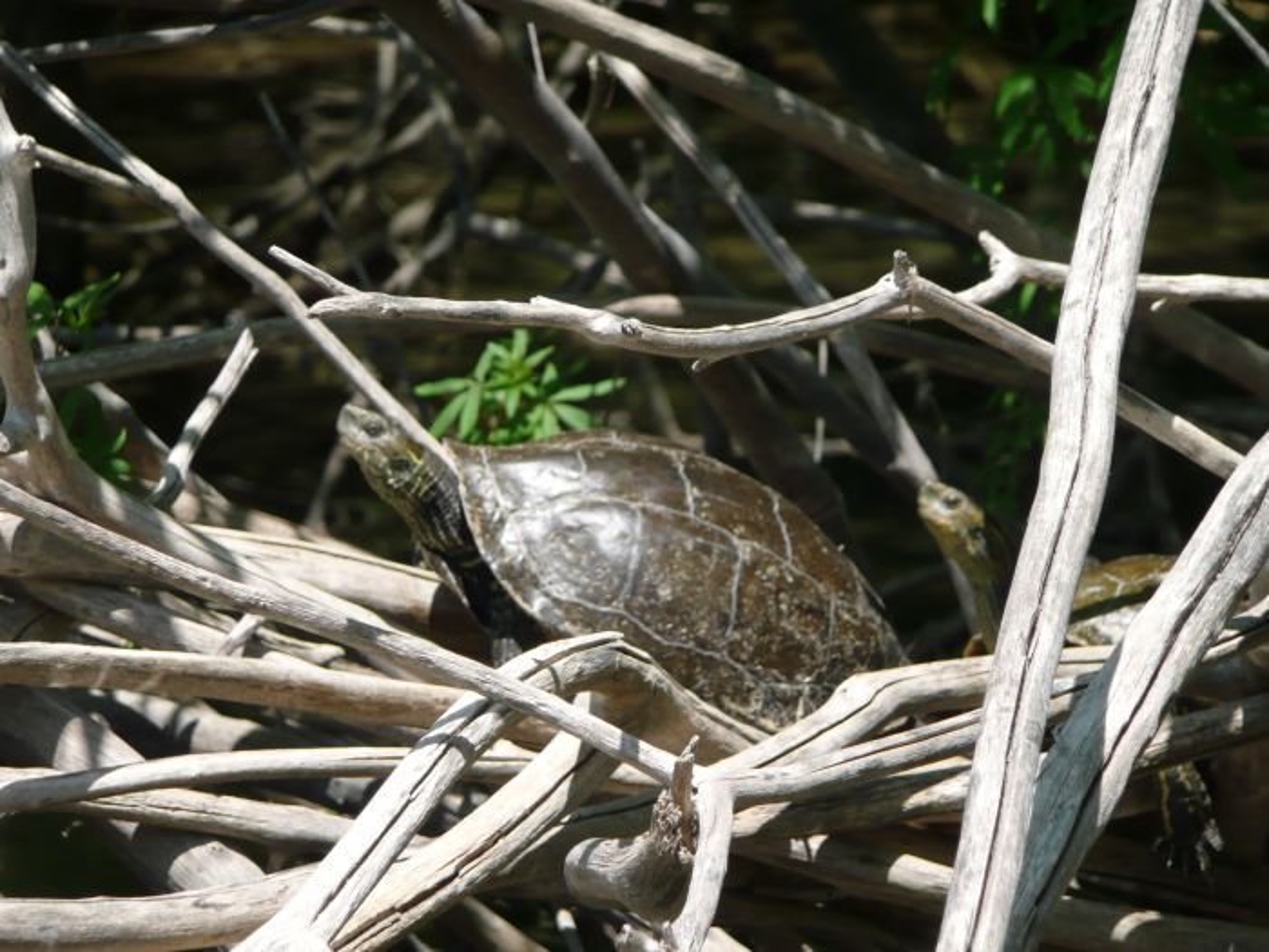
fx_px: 10265
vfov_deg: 5.3
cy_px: 476
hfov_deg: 7.1
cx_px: 634
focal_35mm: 280
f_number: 4.9
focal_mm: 46
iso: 100
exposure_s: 1/400
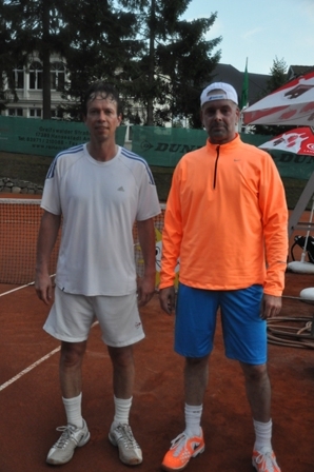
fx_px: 511
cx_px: 157
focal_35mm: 39
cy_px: 236
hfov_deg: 34.2
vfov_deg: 49.6
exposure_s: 1/500
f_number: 4
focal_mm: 26
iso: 1600
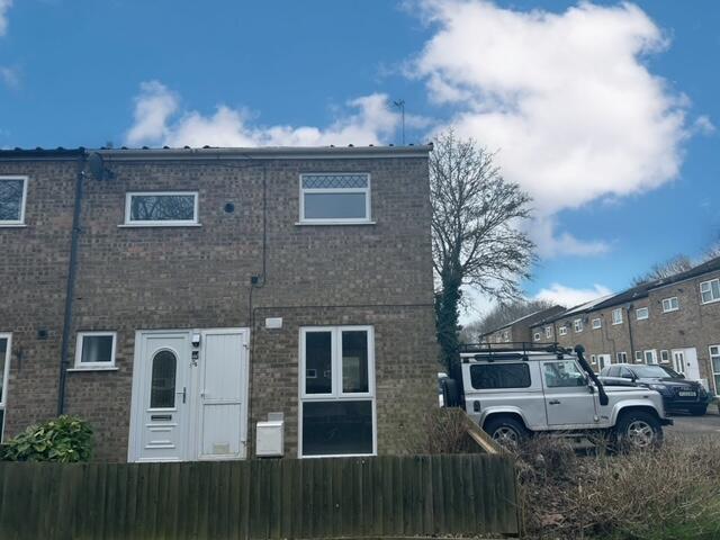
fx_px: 541
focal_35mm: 26
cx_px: 360
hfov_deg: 67.3
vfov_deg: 53.1
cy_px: 270
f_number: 1.5
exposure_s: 1/2632
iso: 50
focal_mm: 5.7
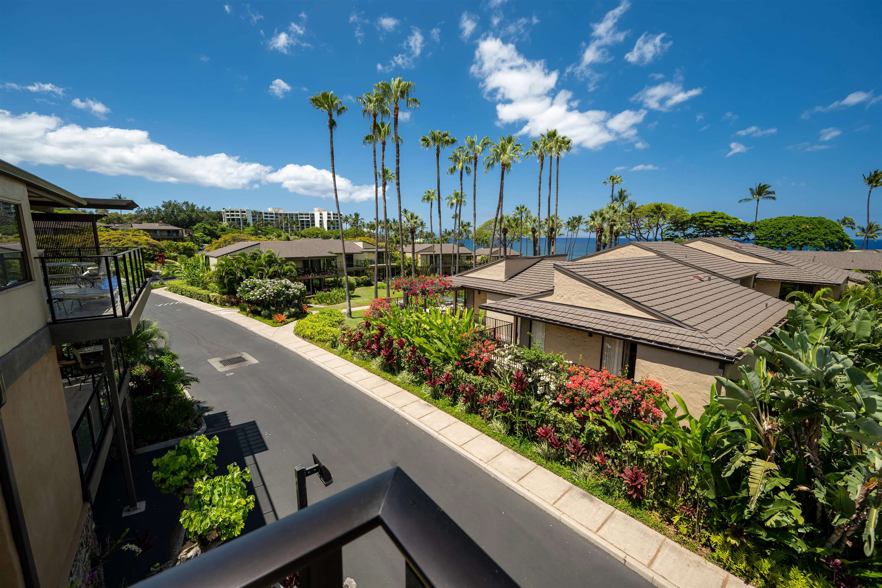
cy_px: 294
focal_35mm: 14
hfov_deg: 104.3
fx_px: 343
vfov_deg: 81.2
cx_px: 441
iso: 250
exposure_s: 1/250
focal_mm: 14
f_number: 7.1
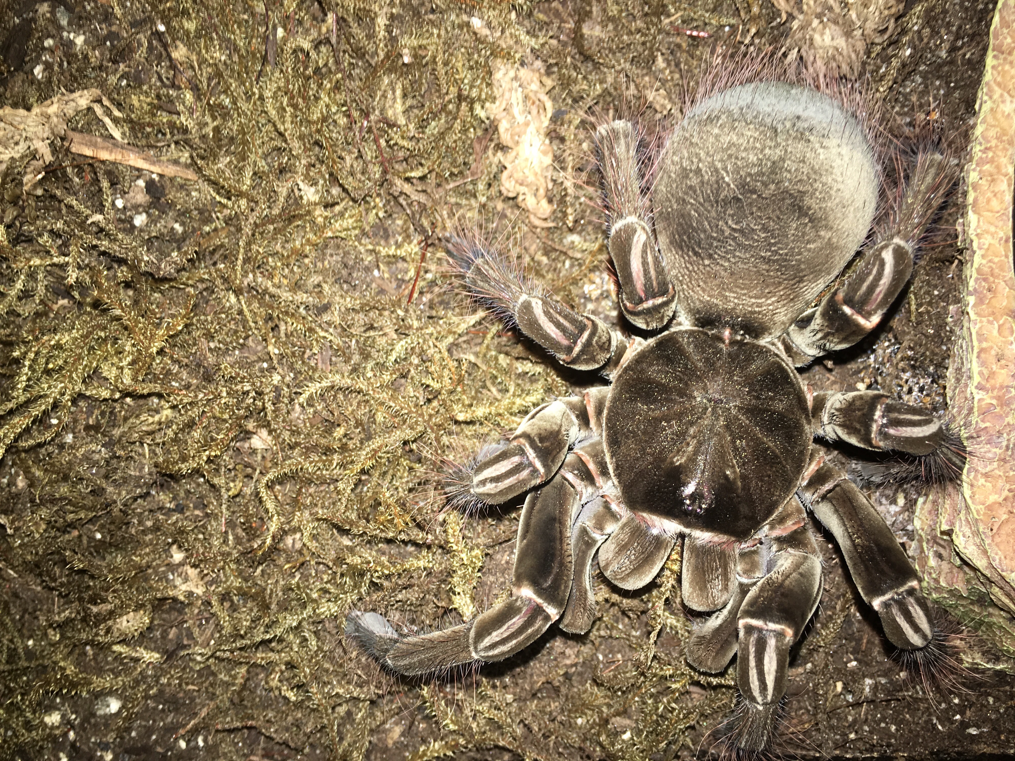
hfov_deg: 61.7
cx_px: 508
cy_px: 380
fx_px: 850
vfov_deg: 48.2
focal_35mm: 29
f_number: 2.2
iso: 25
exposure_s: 1/21
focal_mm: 4.15
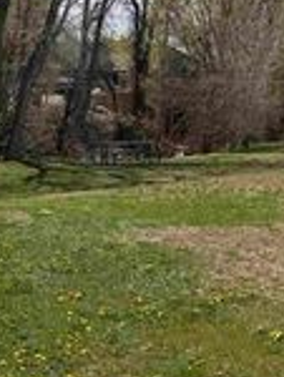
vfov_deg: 24.2
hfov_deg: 18.2
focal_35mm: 80
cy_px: 117
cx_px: 254
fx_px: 873
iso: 80
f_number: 1.78
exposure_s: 1/5714
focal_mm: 6.76
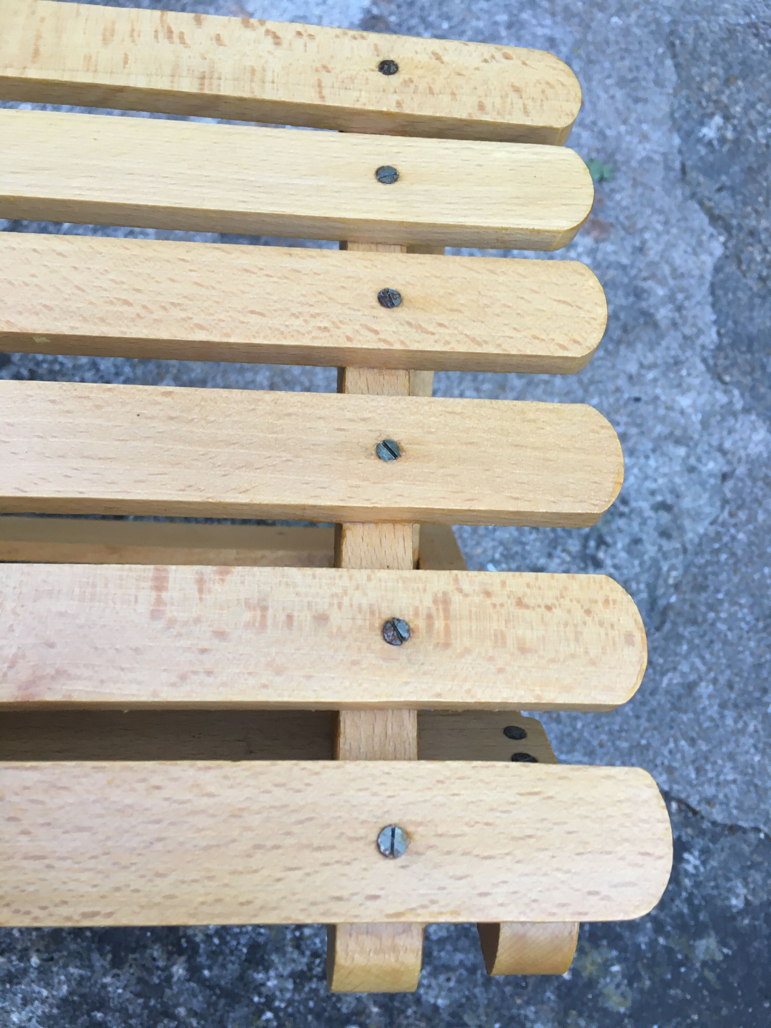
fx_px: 861
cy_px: 514
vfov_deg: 61.7
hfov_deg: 48.2
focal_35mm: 29
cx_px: 386
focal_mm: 4.15
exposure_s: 1/33
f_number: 2.2
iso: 64
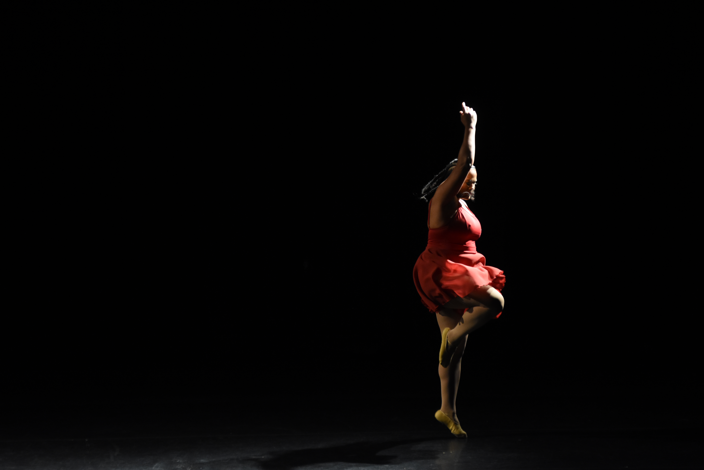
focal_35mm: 225
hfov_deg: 9.1
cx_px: 352
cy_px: 235
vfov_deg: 6.1
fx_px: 4400
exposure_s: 1/400
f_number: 2.8
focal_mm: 150
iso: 1600
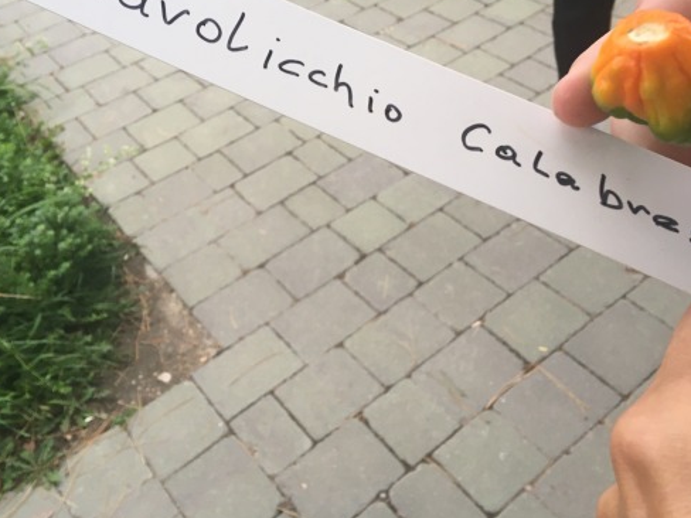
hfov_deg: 49.0
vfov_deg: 37.4
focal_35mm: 38
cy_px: 184
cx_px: 343
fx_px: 759
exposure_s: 1/33
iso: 25
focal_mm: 4.15
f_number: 2.2
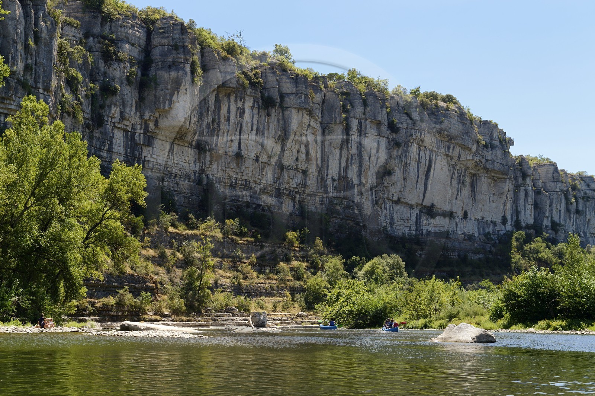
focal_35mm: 55
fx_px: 908
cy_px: 198
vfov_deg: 24.6
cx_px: 298
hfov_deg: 36.3
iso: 200
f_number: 7.1
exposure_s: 1/320
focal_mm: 55
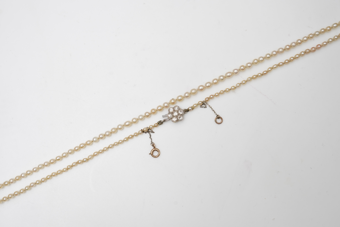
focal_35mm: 45
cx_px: 170
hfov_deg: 43.6
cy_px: 114
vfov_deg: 29.9
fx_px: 425
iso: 400
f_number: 18
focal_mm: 30
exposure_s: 1/125
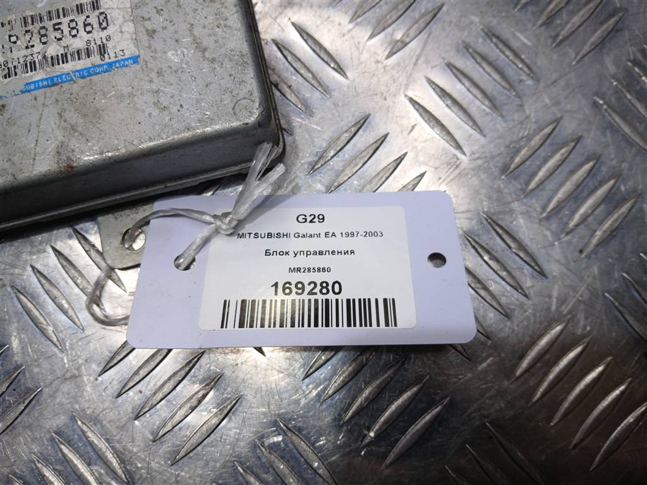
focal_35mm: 26
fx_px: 486
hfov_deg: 67.3
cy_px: 242
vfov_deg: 53.1
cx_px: 324
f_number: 1.8
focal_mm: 3.98
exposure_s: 1/100
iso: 25
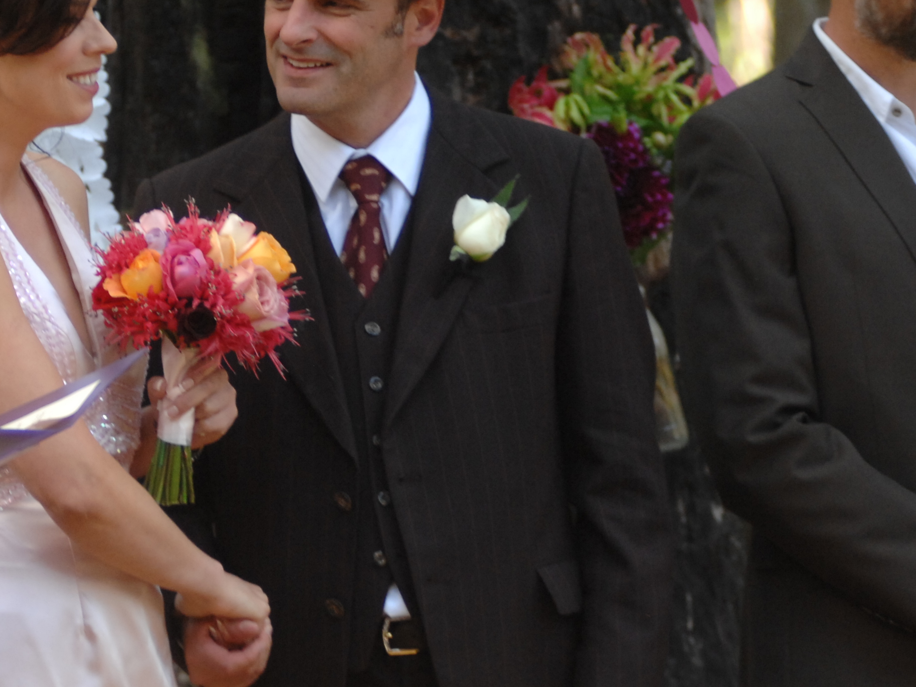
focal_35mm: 353
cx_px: 205
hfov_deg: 5.6
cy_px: 420
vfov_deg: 4.2
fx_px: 9345
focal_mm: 105
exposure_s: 1/125
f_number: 2.8
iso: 400
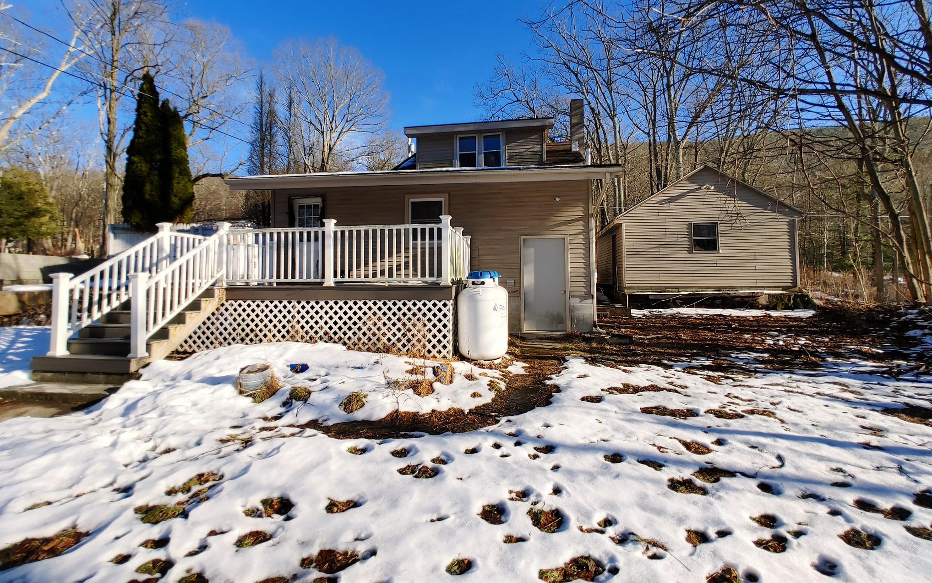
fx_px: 406
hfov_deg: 97.8
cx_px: 464
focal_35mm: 16
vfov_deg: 71.0
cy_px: 258
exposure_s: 1/890
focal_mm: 1.78
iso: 50
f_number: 1.9
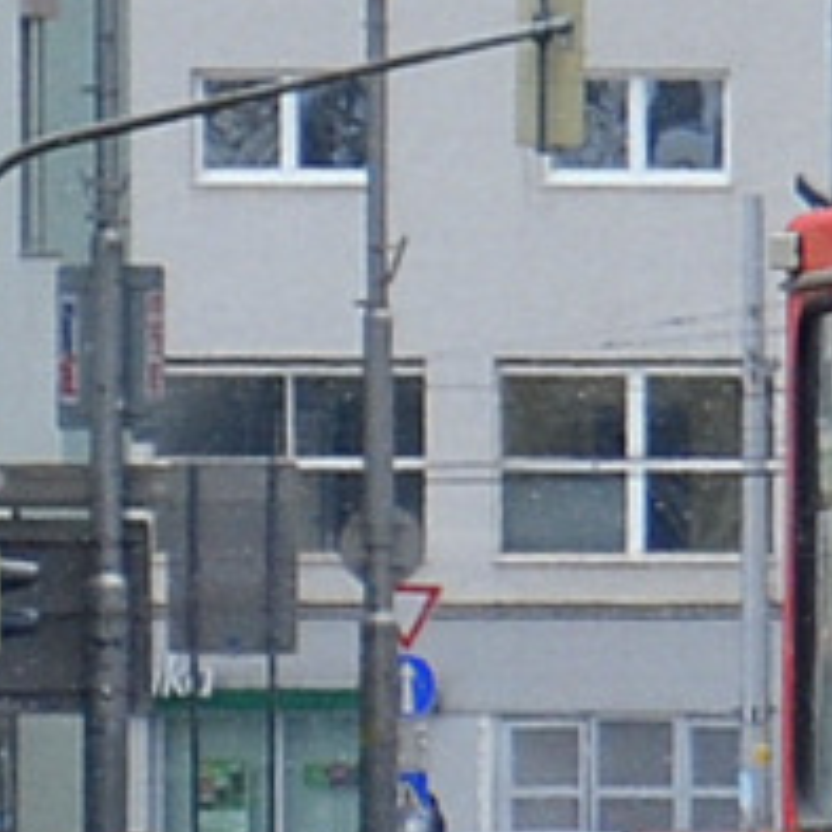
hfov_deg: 2.8
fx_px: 16859
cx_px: 1862
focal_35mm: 620
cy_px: 241
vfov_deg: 2.8
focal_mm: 80
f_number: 5.6
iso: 220
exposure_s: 1/500
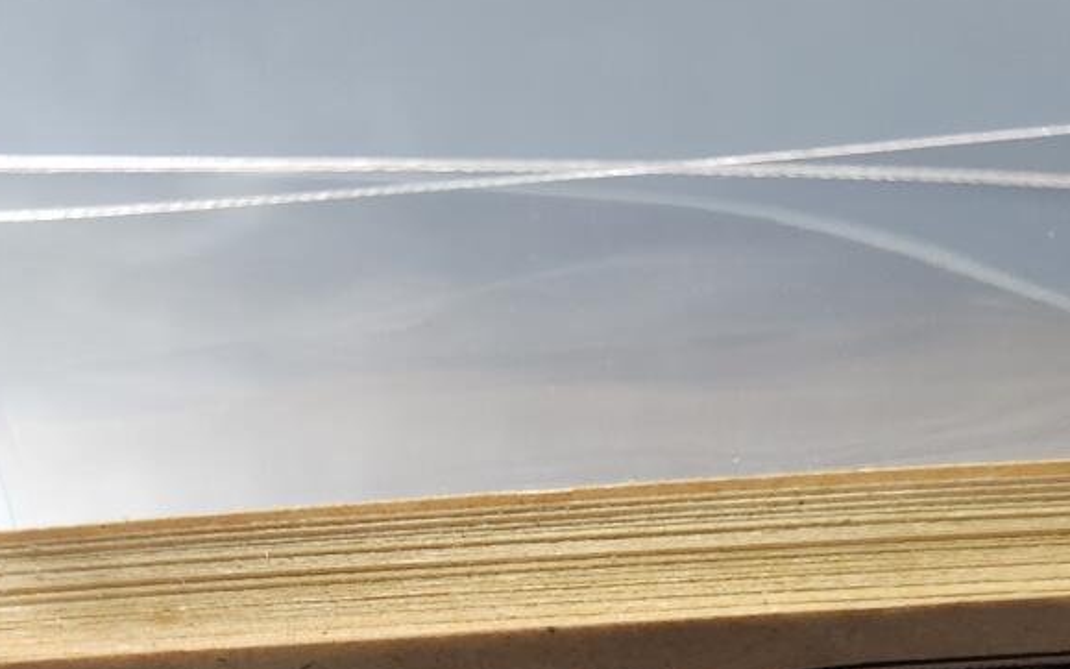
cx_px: 532
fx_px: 1721
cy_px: 721
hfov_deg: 34.5
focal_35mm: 59
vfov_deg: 21.0
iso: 640
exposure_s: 1/33.3
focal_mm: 5.4
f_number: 1.8
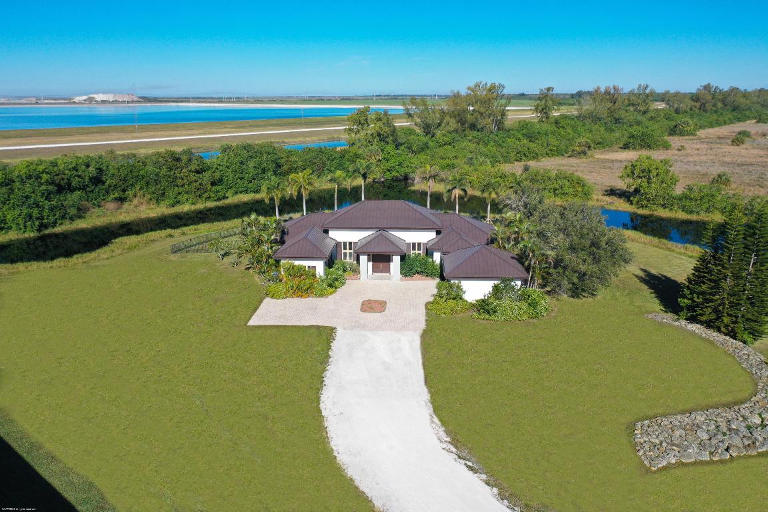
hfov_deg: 65.5
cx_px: 384
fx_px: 597
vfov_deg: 46.4
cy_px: 256
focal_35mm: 28
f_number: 2.8
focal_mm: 10.26
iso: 100
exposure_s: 1/2000
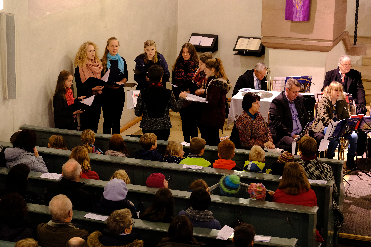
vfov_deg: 16.5
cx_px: 186
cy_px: 124
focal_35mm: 83
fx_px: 855
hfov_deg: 24.5
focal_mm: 55
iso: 1600
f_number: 4
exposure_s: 1/10
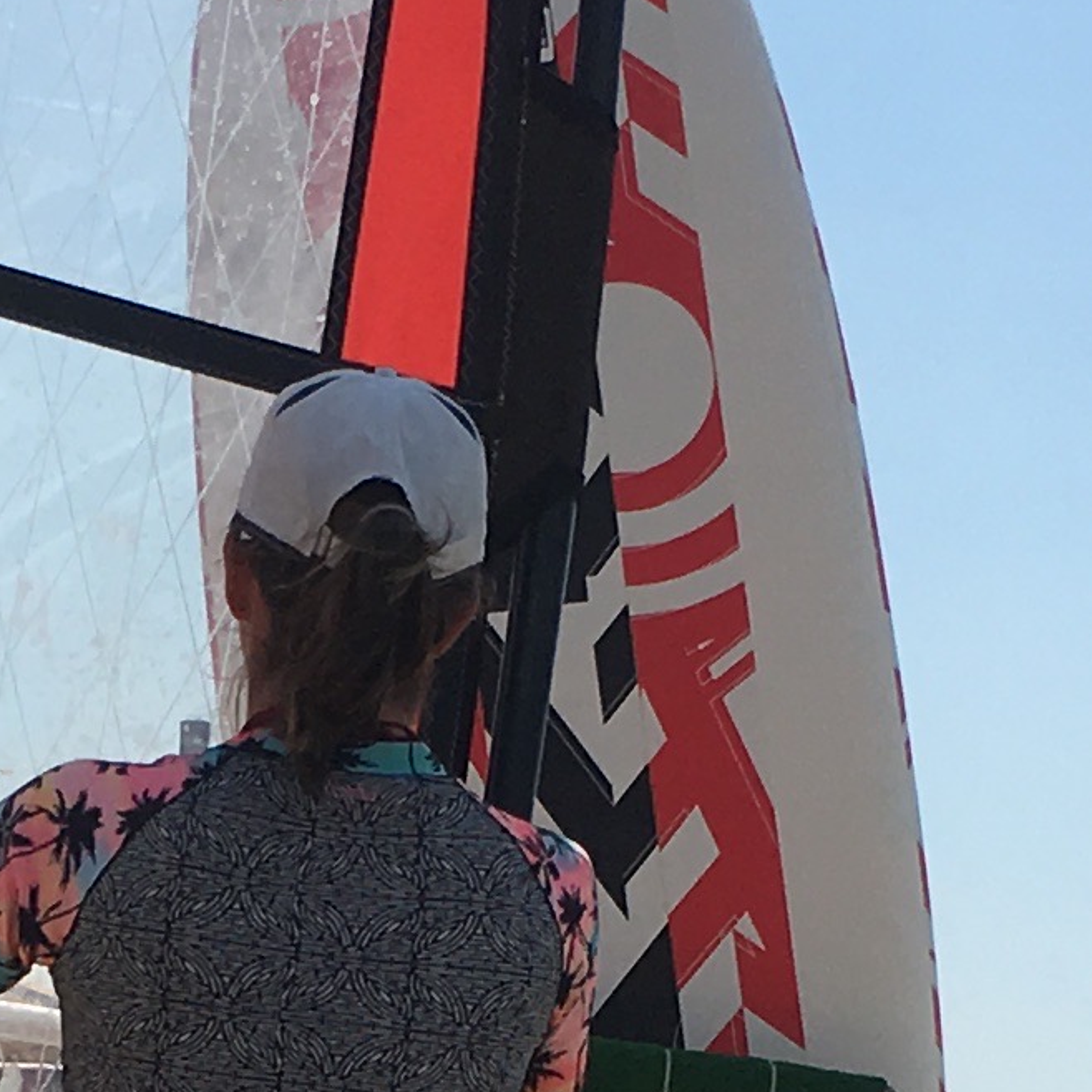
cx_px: 80
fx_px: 5603
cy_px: 1326
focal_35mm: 157
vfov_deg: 10.9
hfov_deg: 11.1
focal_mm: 4.15
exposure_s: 1/3497
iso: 25
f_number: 2.2
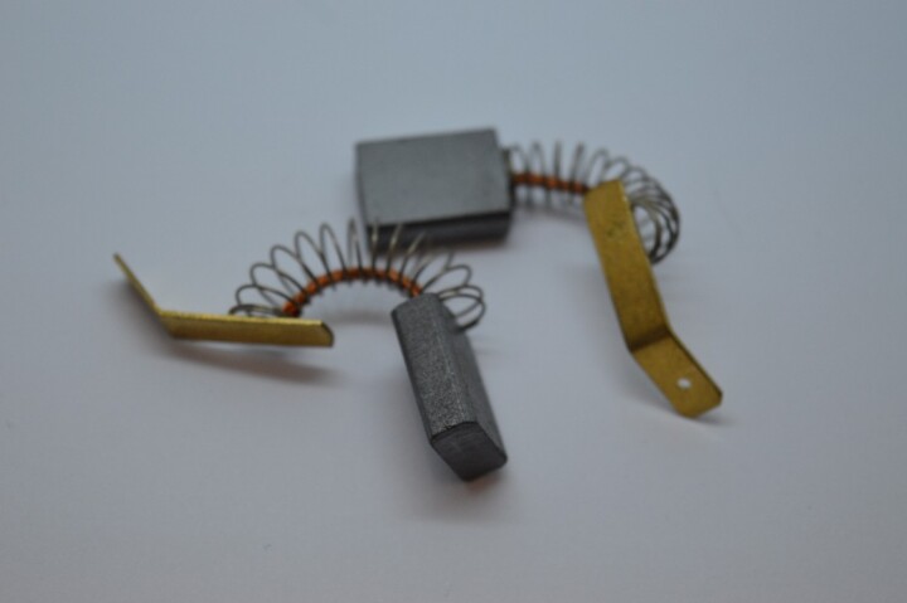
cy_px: 302
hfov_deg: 24.6
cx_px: 454
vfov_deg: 16.5
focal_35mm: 82
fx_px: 2077
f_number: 5.6
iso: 320
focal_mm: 55
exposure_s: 1/125
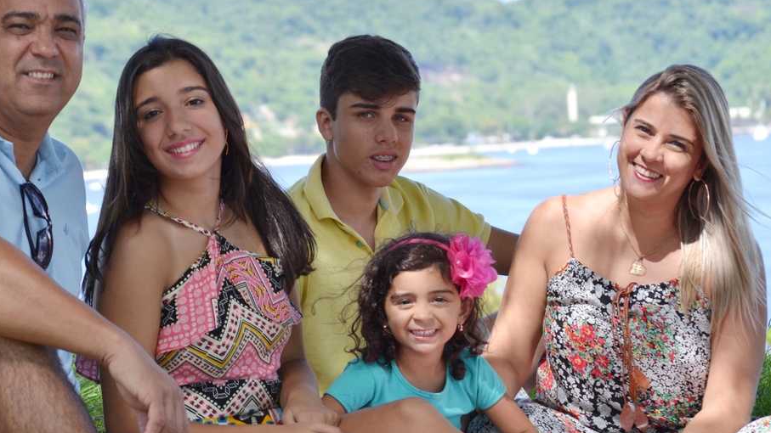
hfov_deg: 11.5
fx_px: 3823
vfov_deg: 6.5
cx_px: 286
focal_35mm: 187
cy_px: 223
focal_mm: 90
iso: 100
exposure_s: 1/125
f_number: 8
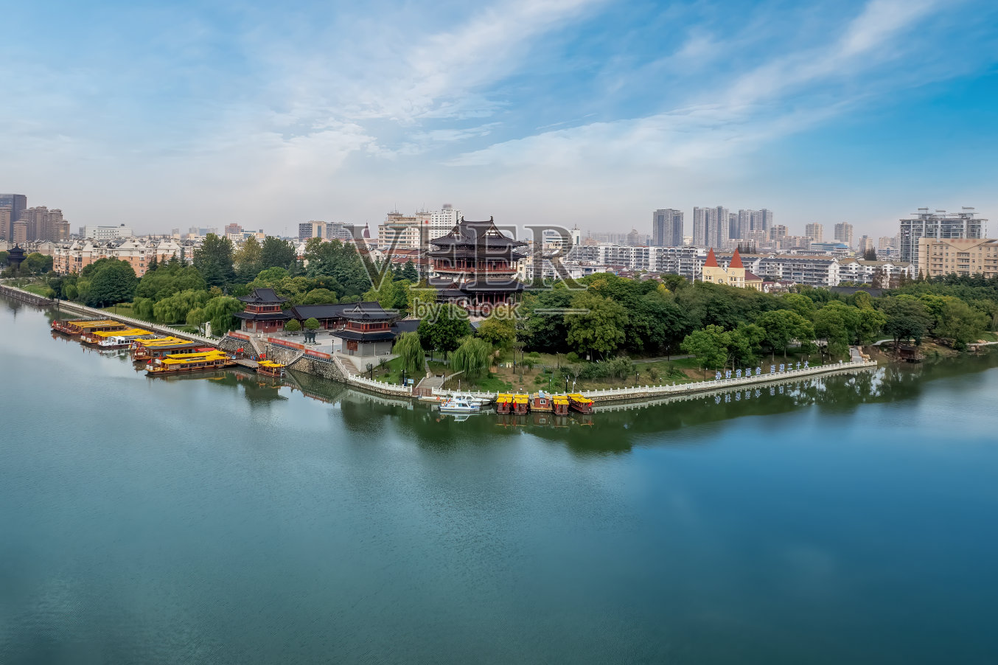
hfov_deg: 69.3
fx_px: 721
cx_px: 466
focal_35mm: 26
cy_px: 275
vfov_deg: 49.3
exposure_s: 1/1000
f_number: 2.8
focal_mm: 8.38
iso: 100
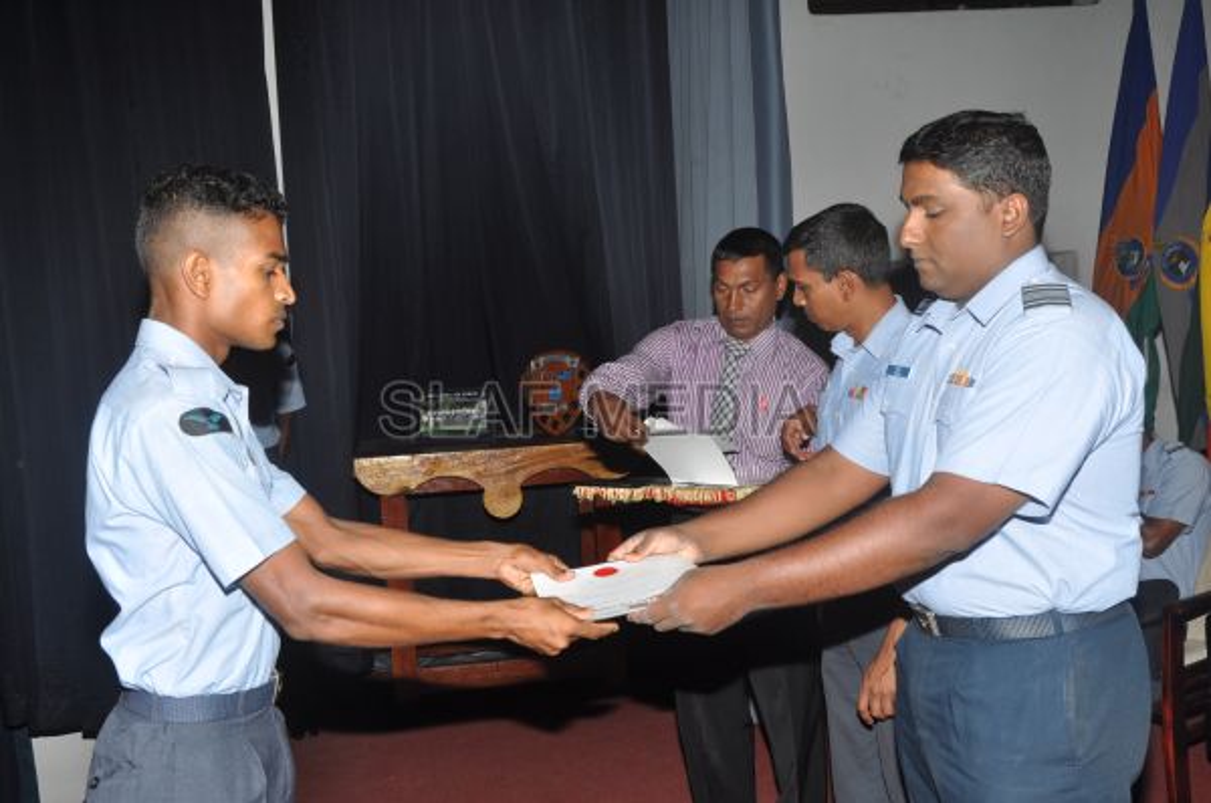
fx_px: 1310
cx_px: 606
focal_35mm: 39
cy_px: 402
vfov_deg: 34.1
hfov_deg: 49.6
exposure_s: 1/125
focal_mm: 26
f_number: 9
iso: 200
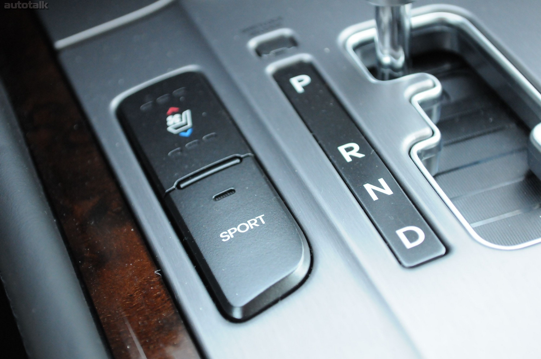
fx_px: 1081
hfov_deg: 28.1
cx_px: 270
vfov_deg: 18.9
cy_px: 180
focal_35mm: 72
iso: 2000
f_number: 5.6
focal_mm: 48
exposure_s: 1/250
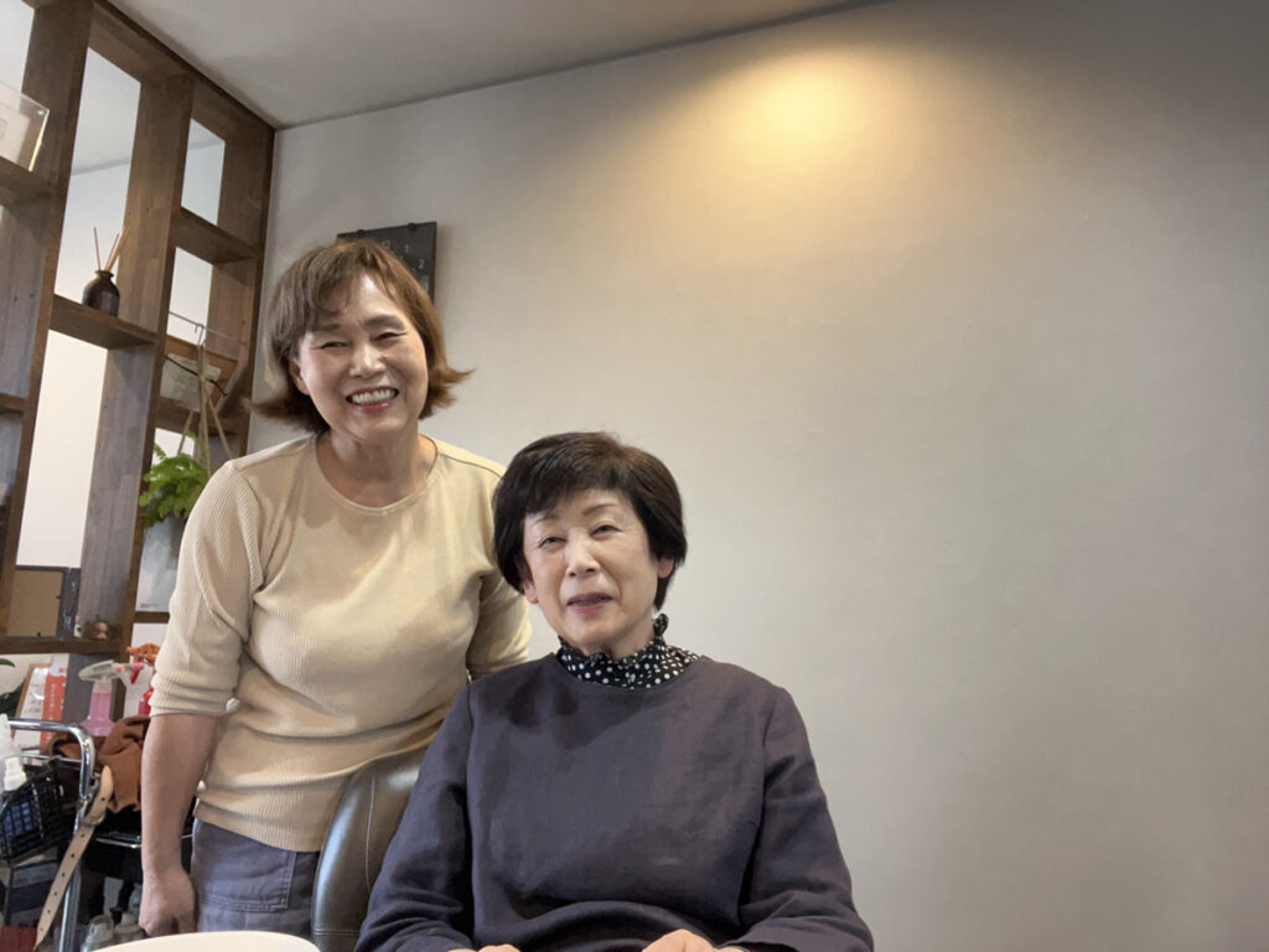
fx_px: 843
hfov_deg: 73.9
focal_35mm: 23
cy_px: 476
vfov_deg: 58.9
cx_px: 634
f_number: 2.2
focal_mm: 2.71
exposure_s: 1/60
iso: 200
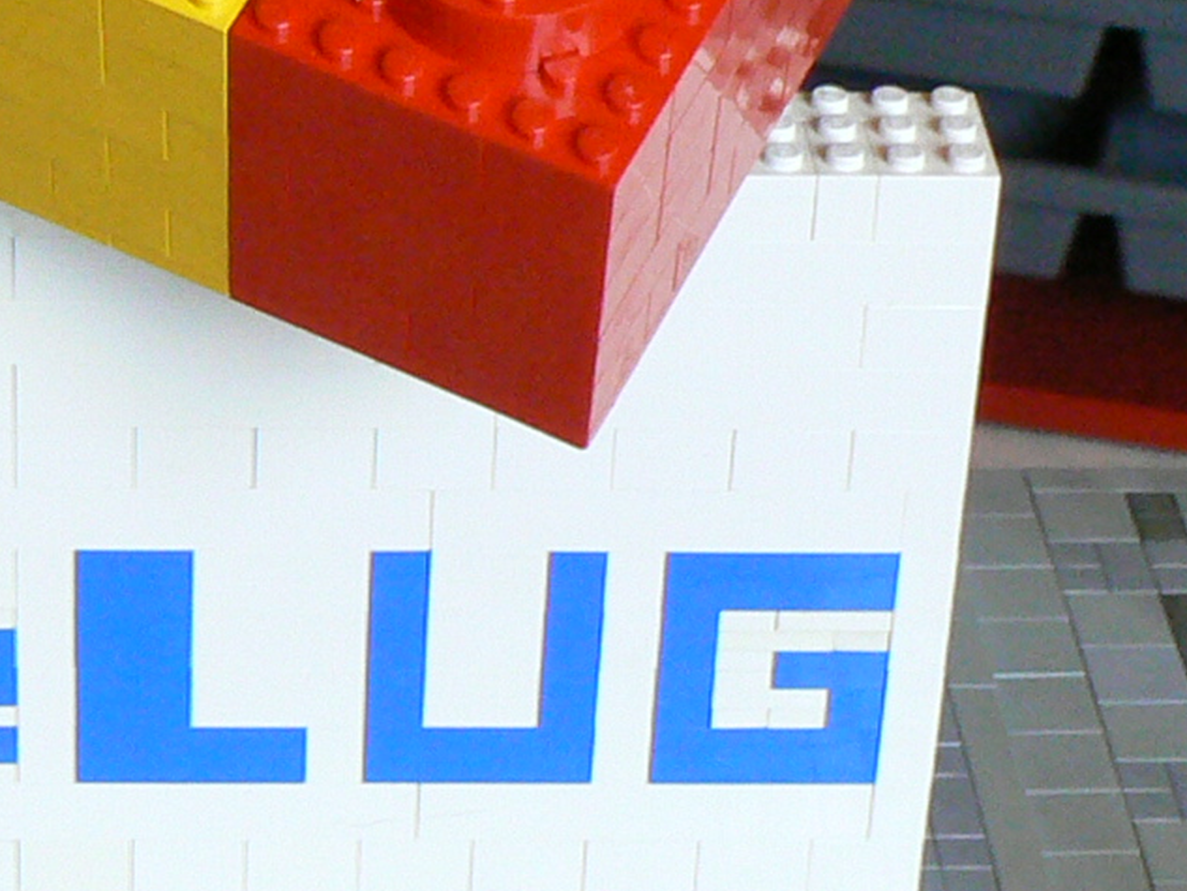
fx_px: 4870
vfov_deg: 10.4
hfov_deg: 13.8
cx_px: 195
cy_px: 604
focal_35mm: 142
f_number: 2.8
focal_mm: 6.5
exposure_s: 1/15
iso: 200
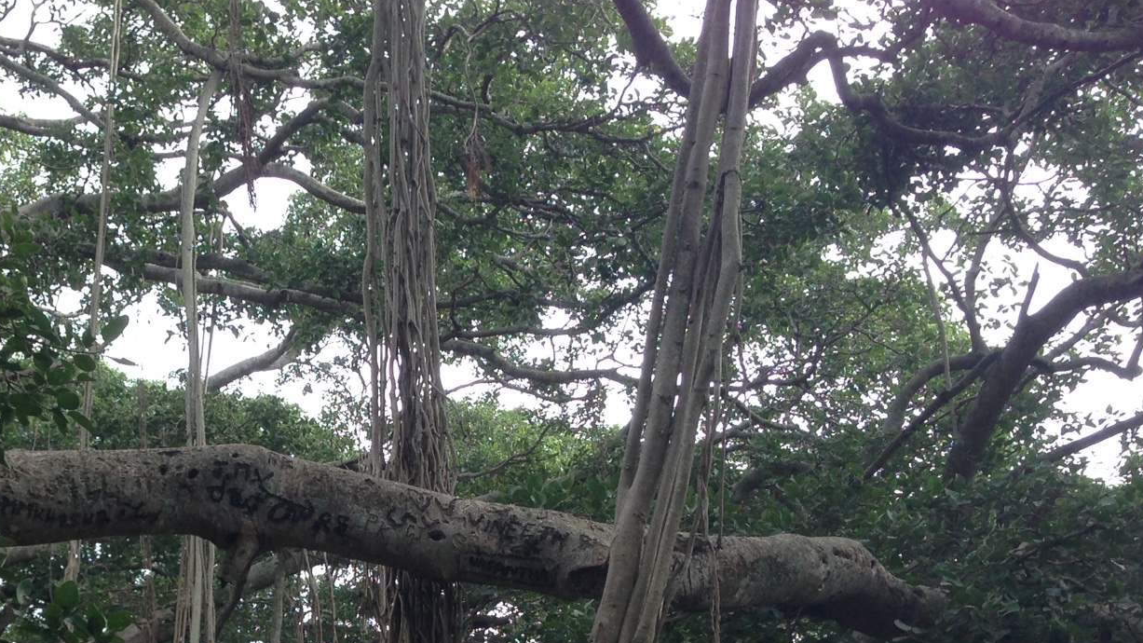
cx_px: 259
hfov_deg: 34.0
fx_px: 1818
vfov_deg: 19.3
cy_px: 692
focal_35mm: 60
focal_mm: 4.12
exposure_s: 1/188
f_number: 2.4
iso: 50
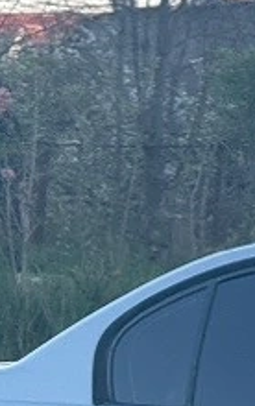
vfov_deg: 3.6
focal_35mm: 578
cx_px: 715
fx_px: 6410
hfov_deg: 2.3
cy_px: 596
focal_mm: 15.66
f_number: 2.8
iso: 64
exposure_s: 1/192
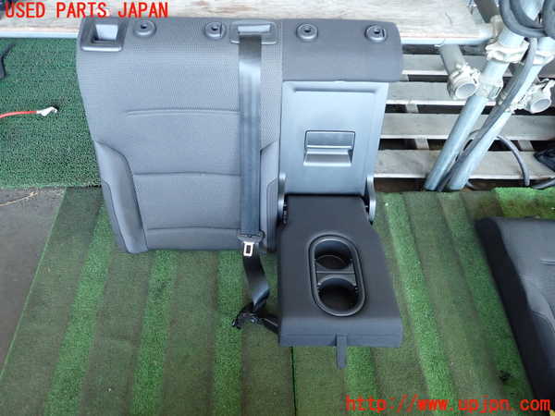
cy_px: 208
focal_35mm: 25
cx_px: 278
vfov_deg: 54.9
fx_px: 401
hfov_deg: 69.4
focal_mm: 4.5
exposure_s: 1/30
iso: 500
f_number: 2
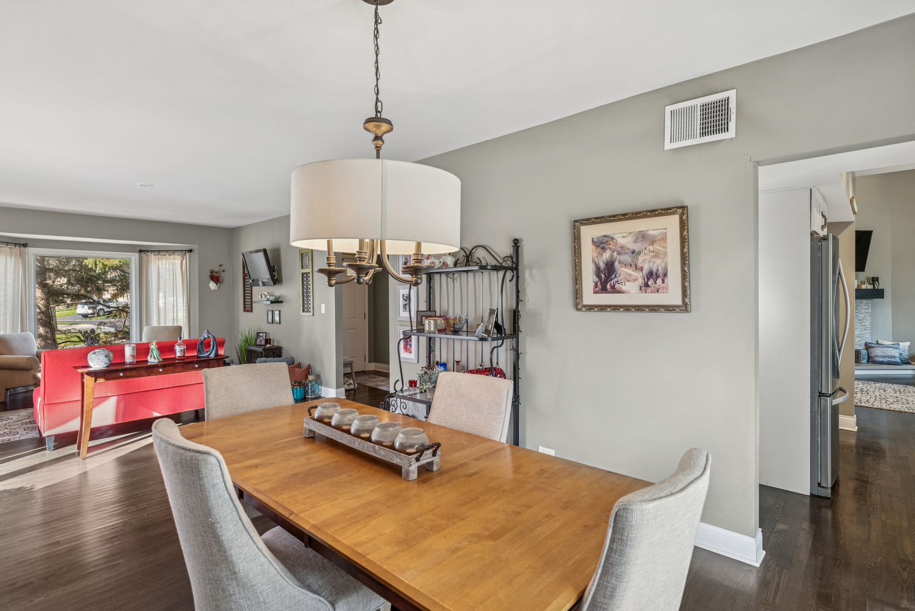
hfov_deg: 93.3
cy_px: 306
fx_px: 432
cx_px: 458
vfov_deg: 70.5
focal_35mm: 17
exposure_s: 1/20
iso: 200
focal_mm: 17
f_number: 8
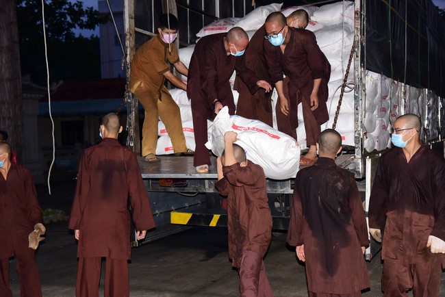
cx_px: 222
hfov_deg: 39.6
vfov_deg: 27.0
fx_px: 618
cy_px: 148
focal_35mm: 50
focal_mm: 50
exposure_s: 1/160
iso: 1250
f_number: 5.6
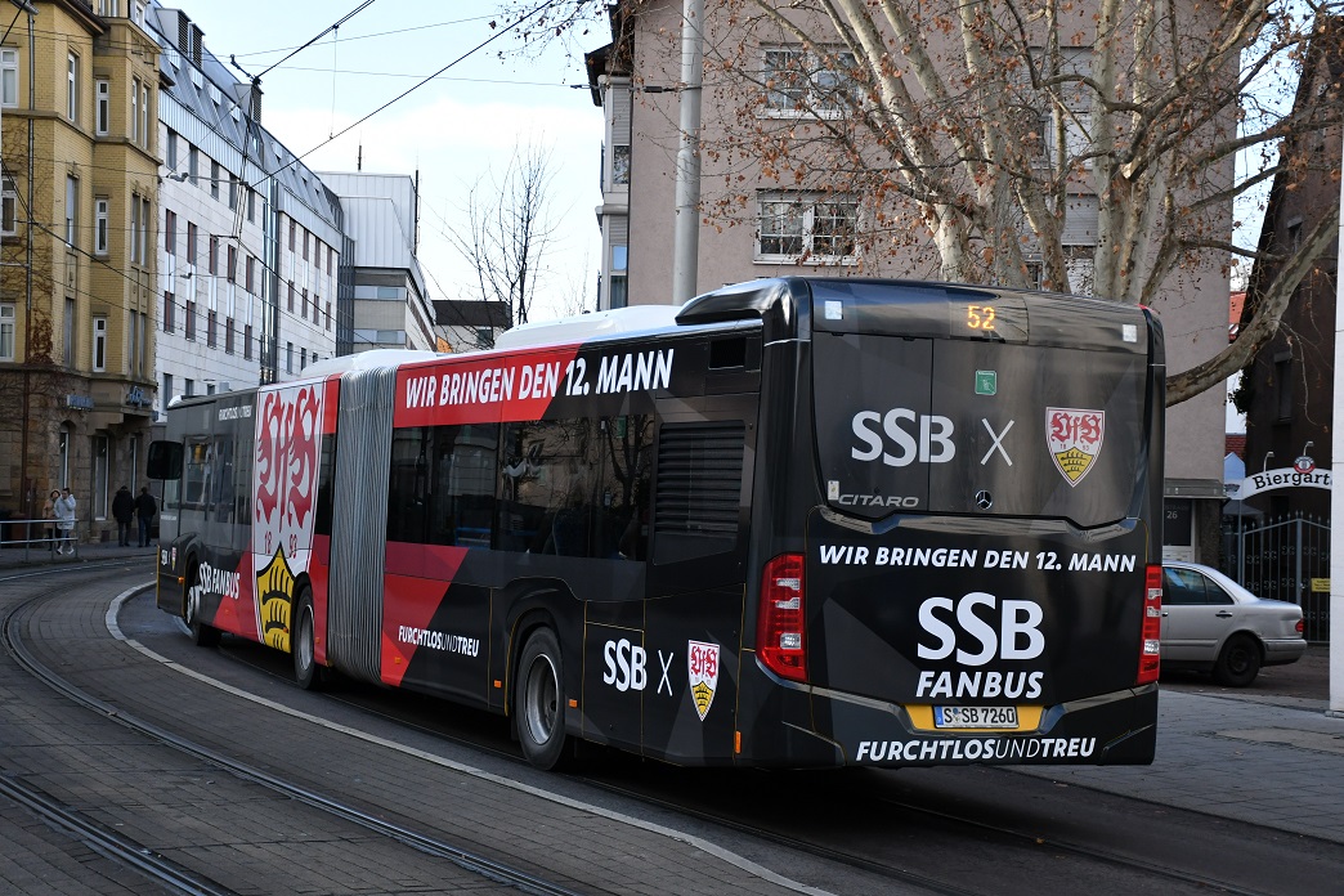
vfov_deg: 26.0
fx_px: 1941
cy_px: 448
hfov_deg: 38.2
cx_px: 672
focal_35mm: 52
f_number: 4.2
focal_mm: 35
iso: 800
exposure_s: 1/1000
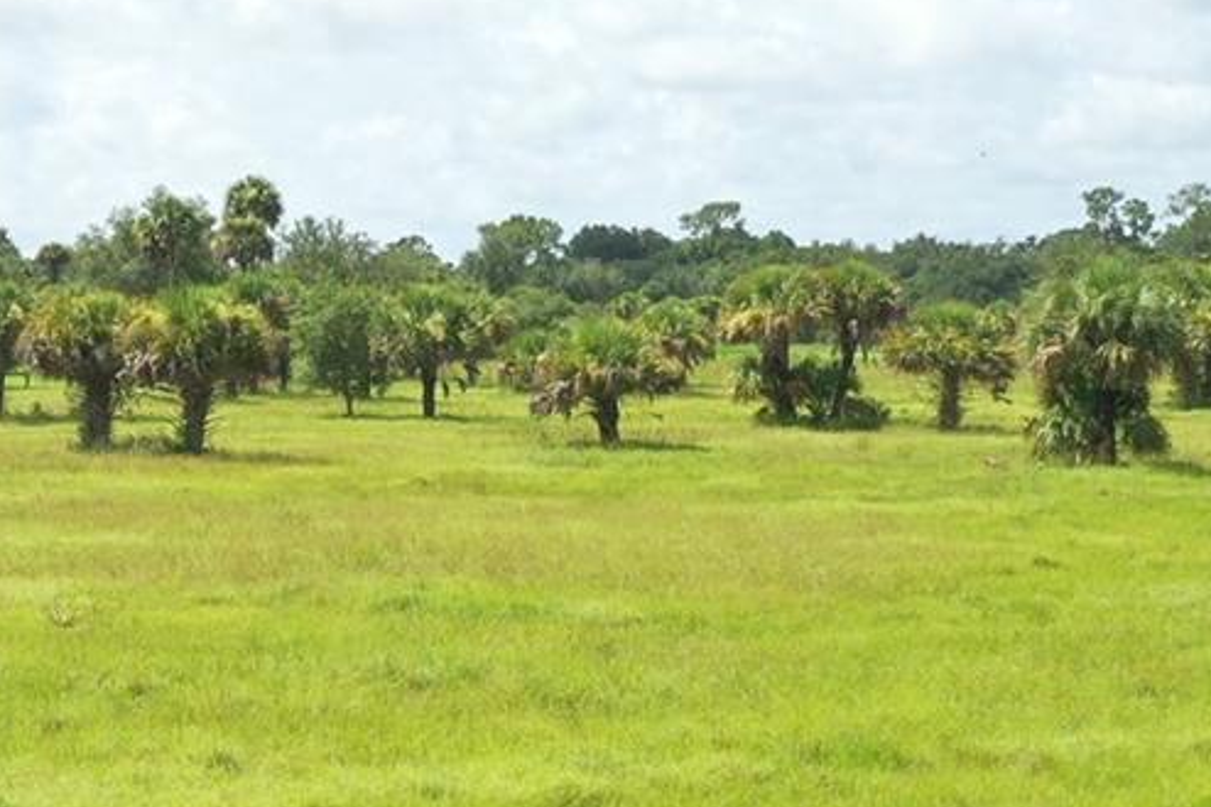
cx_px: 54
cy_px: 283
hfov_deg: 17.3
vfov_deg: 11.8
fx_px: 3901
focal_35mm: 116
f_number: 5.6
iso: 100
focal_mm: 10.26
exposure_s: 1/320
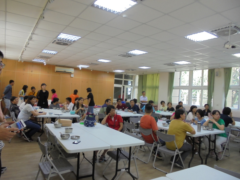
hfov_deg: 67.3
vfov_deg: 53.1
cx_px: 120
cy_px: 90
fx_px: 180
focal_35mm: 26
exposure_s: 1/30
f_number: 3.5
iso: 160
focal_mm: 4.6
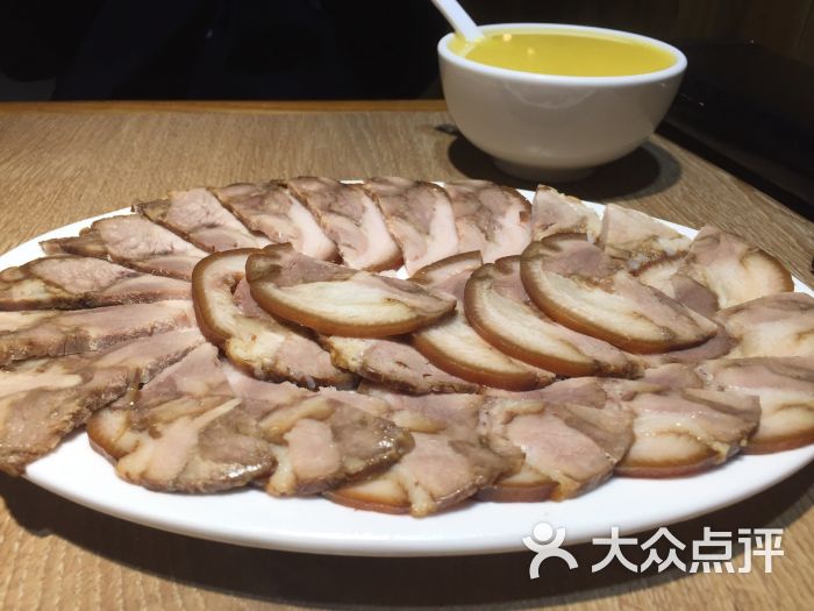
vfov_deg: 48.2
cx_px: 407
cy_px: 306
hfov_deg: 61.7
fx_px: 682
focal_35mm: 29
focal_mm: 4.15
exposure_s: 1/100
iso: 50
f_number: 2.2
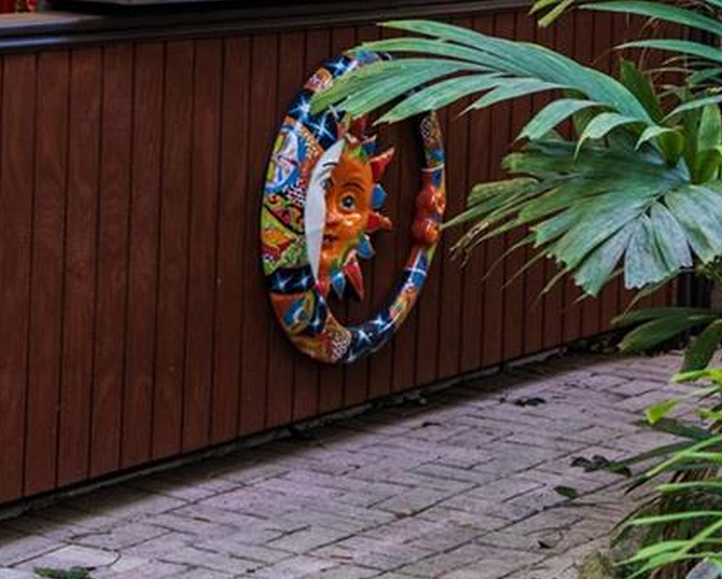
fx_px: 2909
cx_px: 472
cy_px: -129
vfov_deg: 11.1
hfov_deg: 14.1
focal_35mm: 136
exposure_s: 1/160
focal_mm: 38
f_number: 3.5
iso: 1250
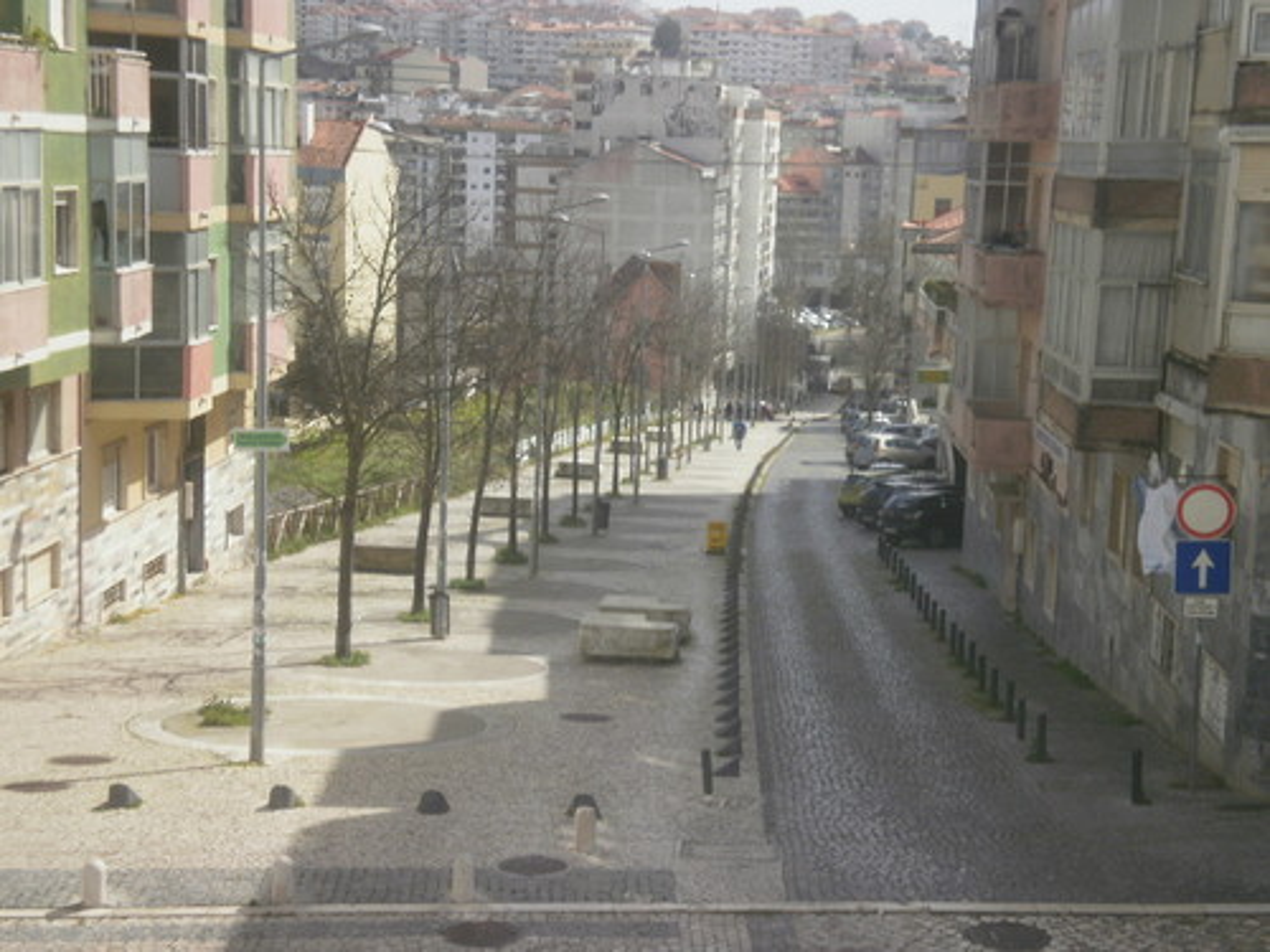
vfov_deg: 22.9
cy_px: 476
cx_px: 635
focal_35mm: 64
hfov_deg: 30.3
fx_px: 2348
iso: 100
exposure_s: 1/100
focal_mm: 11.3
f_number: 13
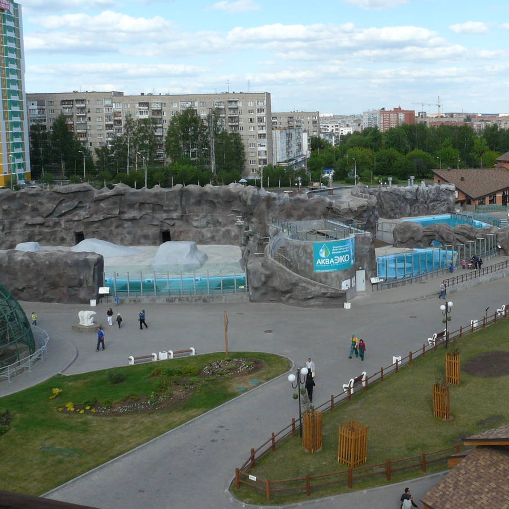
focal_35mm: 44
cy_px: 199
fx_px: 732
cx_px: 406
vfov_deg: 38.2
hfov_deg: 37.0
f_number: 5.6
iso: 100
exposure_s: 1/250
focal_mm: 4.6
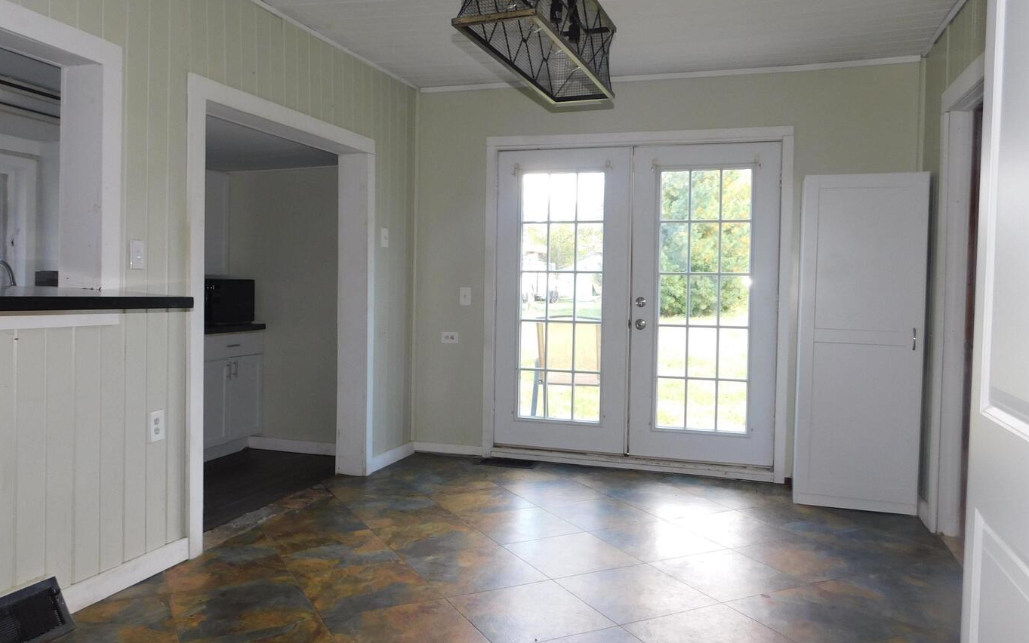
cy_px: 305
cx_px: 492
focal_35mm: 28
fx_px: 785
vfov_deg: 44.5
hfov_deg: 66.4
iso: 125
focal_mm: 4.5
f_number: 3.1
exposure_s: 1/30
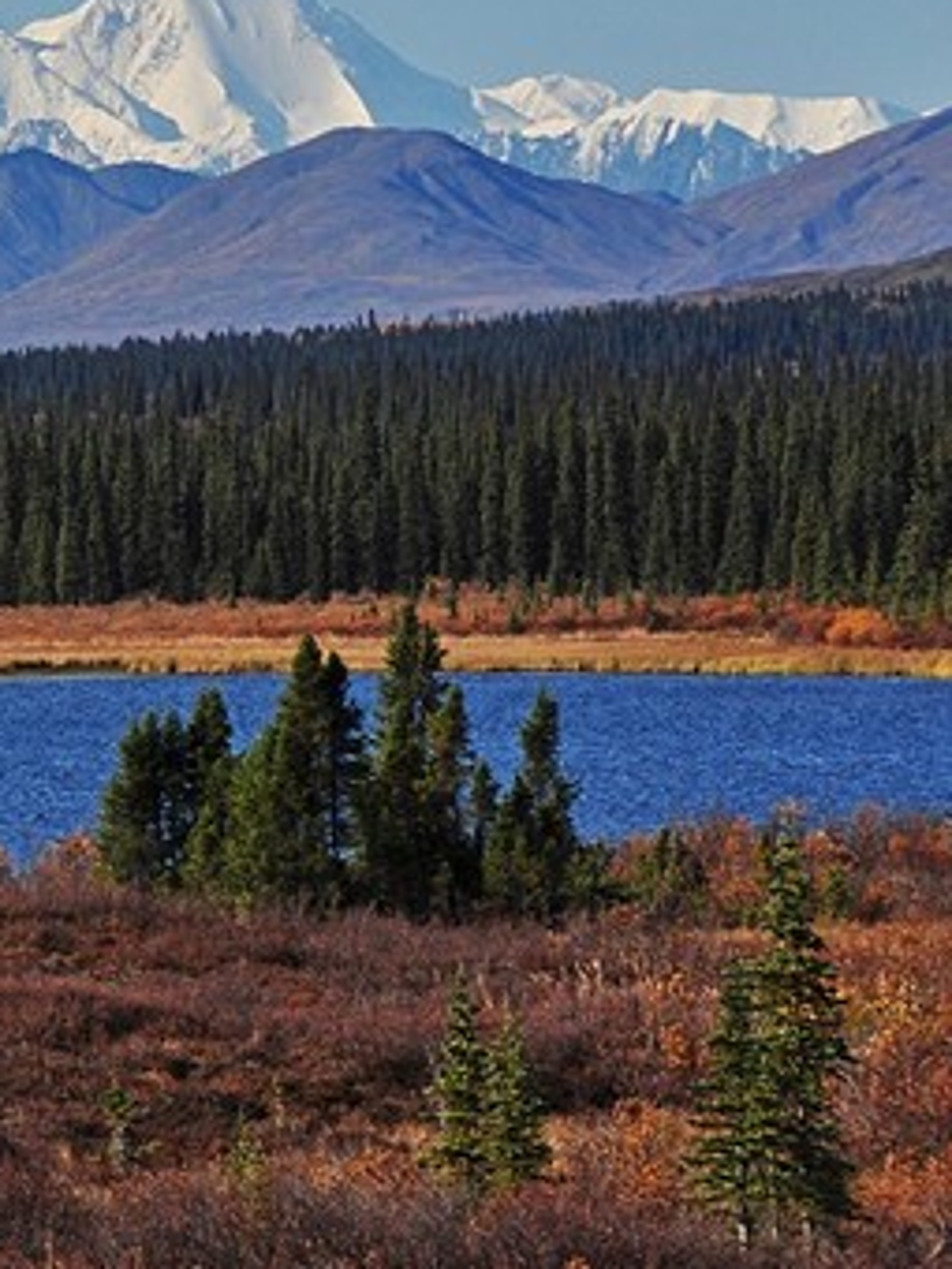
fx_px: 14924
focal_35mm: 407
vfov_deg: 4.9
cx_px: -418
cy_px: 610
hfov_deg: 3.6
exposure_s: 1/1250
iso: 200
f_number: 9
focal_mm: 120
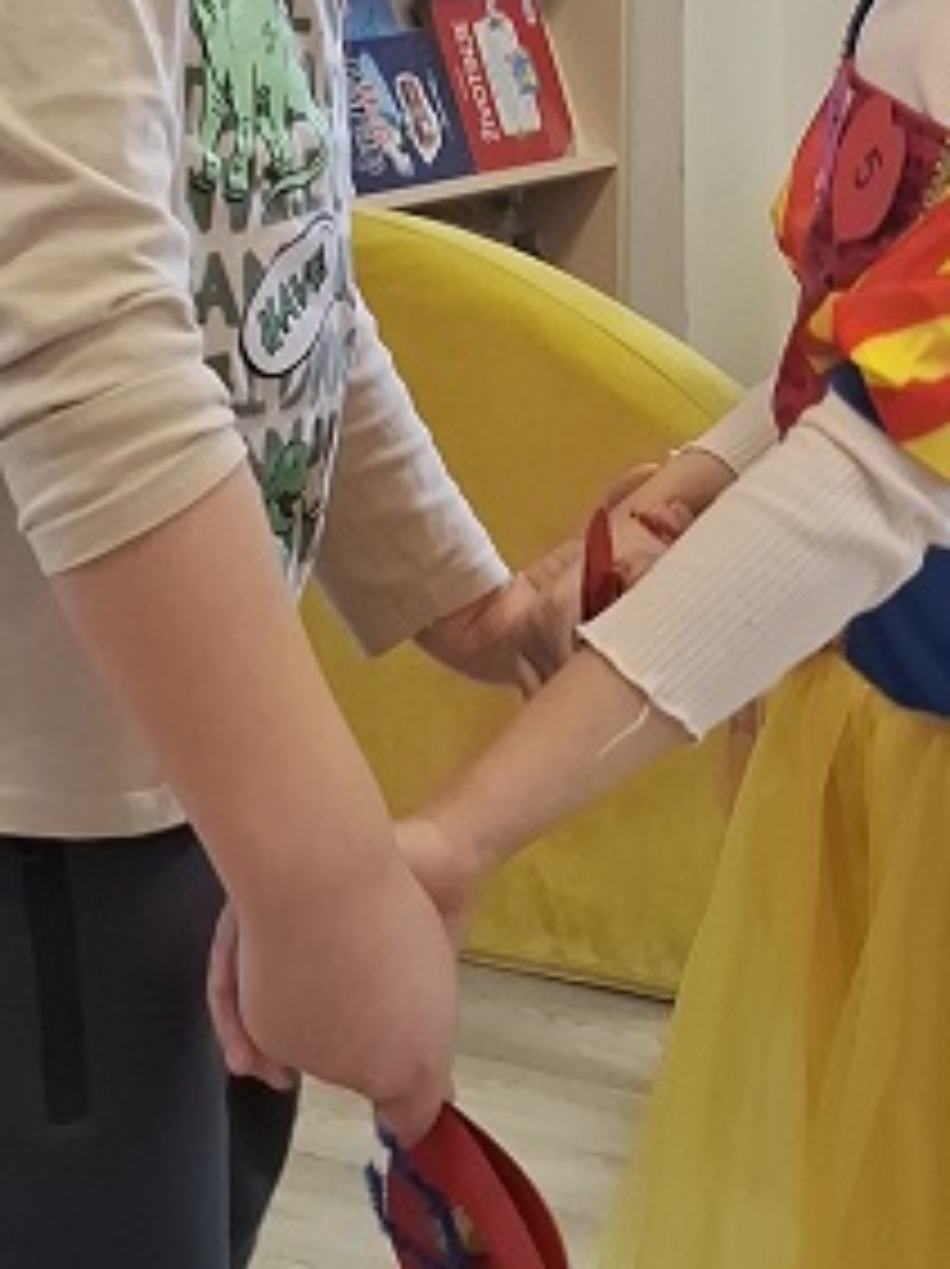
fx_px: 3188
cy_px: 194
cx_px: 828
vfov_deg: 22.1
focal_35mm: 87
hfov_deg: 16.7
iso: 160
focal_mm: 5.54
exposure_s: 1/100
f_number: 1.8
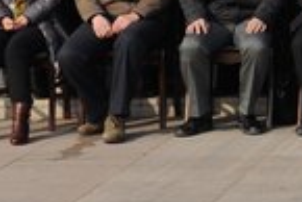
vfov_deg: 6.4
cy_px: -181
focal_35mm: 209
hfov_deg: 9.2
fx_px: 1755
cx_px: 596
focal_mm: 38
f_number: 8
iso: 200
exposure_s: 1/250
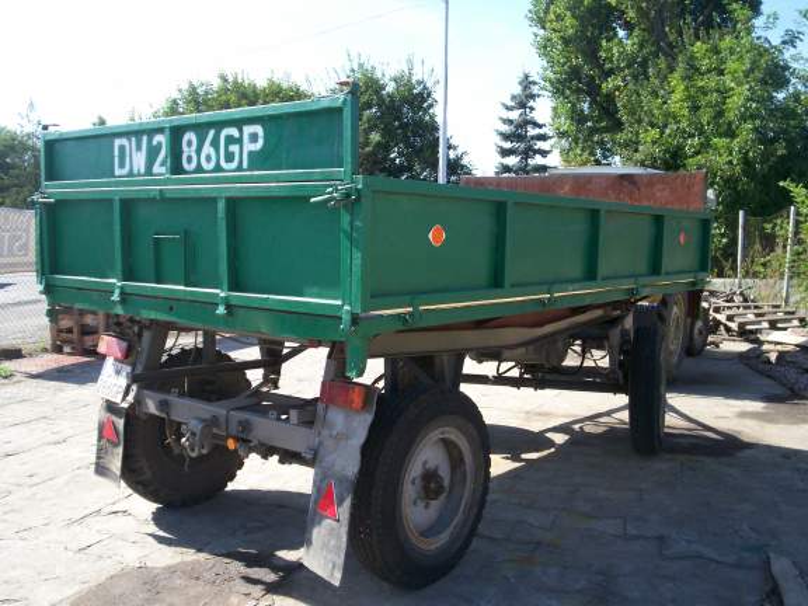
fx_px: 840
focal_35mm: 36
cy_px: 303
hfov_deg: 51.4
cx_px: 404
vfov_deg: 39.7
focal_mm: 5.9
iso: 100
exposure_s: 1/251
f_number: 4.5
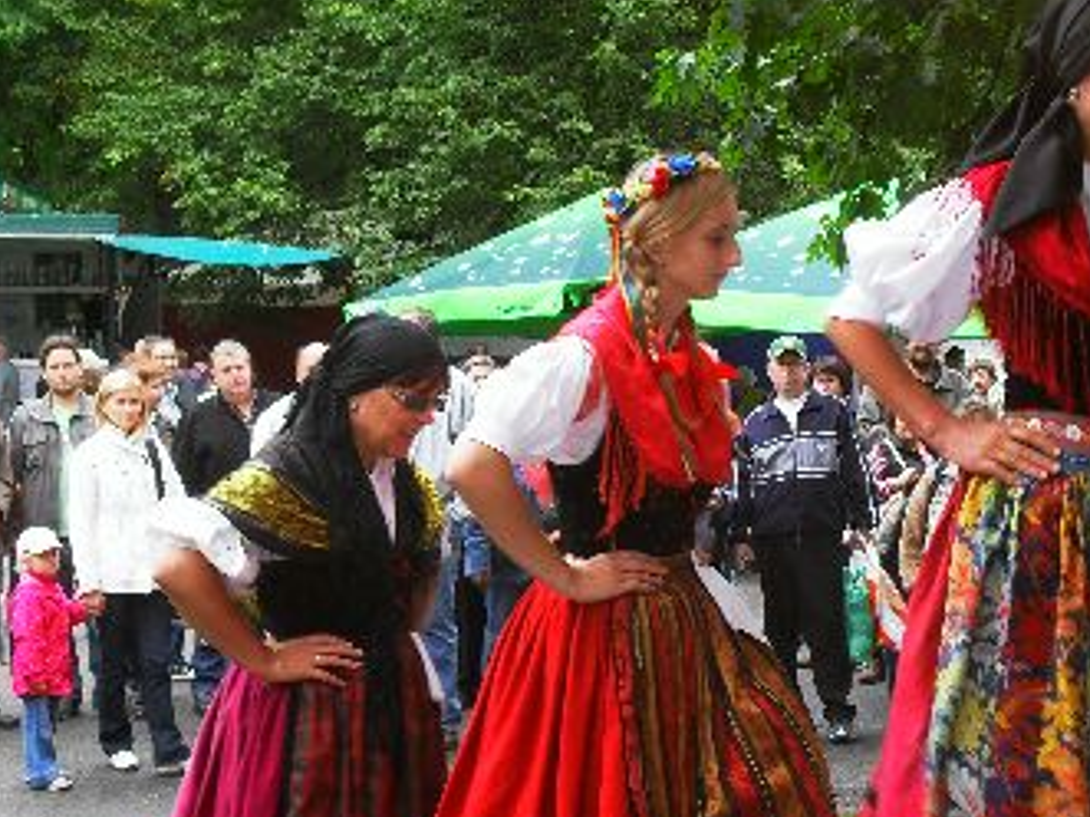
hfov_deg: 26.3
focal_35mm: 74
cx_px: 626
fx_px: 2329
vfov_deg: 19.9
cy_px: 483
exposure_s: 1/60
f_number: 3.9
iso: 100
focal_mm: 8.7
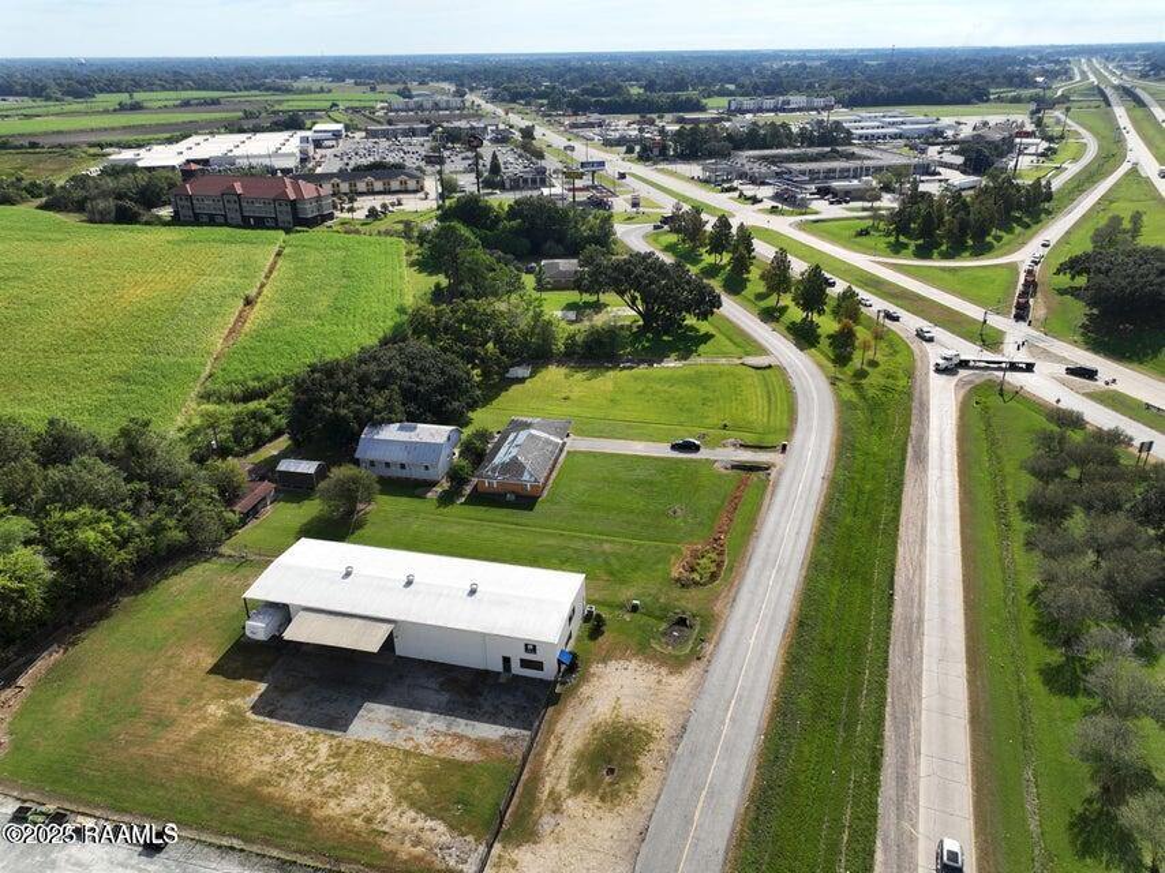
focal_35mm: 24
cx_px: 582
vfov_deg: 56.8
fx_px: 807
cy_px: 436
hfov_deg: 71.6
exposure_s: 1/160
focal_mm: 12.29
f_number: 2.8
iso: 120
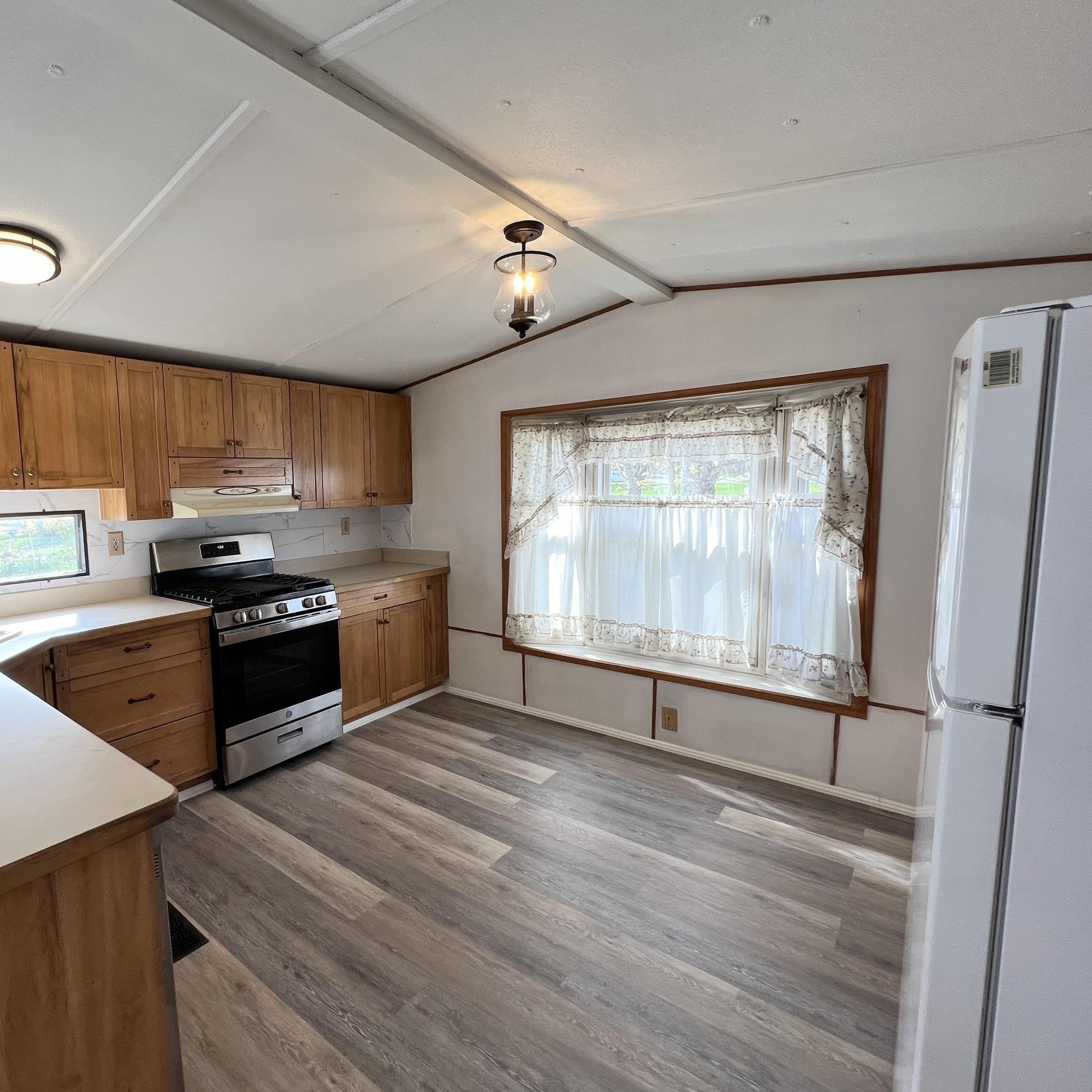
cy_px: 549
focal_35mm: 16
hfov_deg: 85.4
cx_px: 397
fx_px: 571
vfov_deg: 87.4
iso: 64
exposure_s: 1/120
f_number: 1.8
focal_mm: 1.57
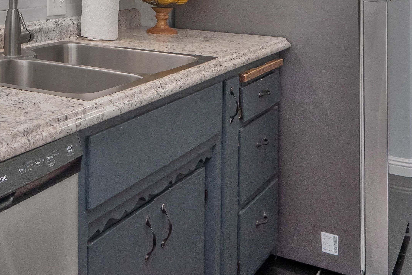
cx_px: -47
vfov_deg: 24.2
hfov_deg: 33.6
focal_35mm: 51
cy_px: -52
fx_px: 584
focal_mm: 14
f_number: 6.3
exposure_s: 1/20
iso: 320
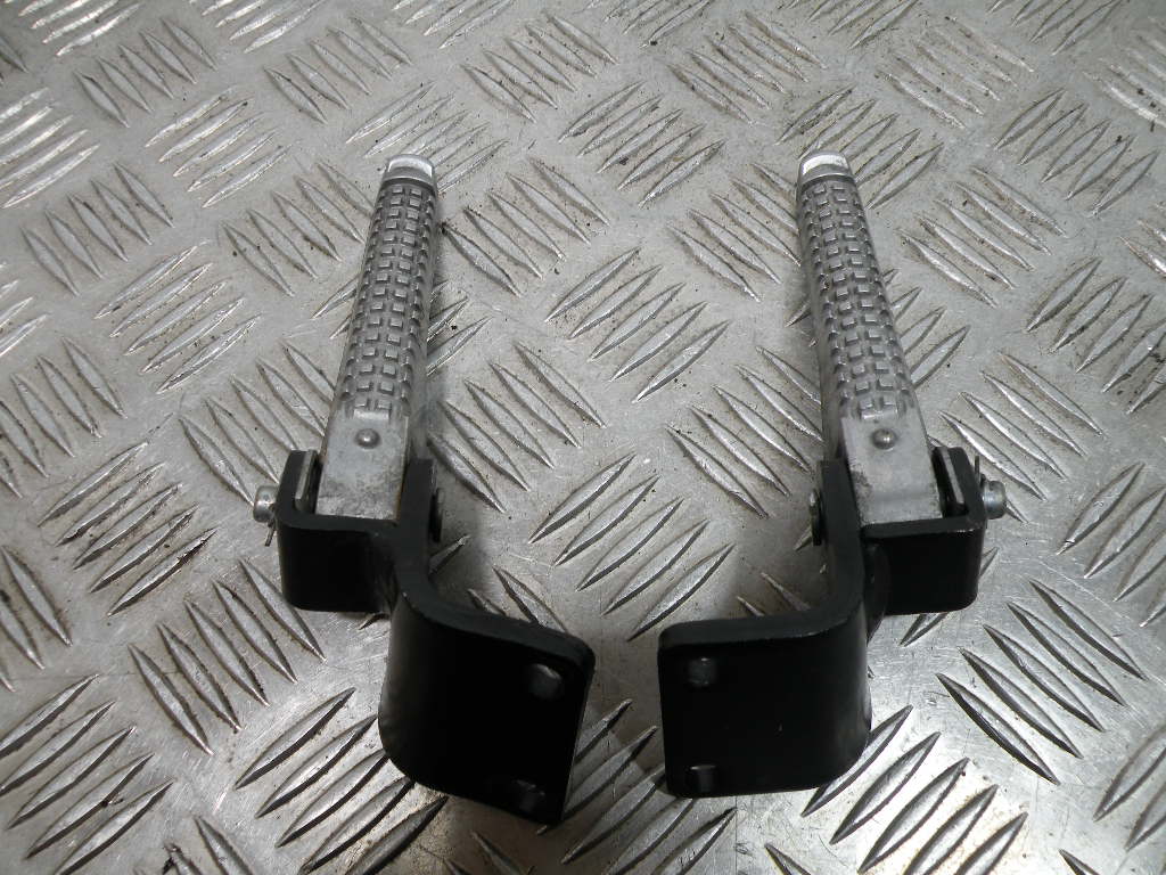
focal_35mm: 27
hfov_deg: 65.3
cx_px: 583
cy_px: 438
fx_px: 909
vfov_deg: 51.4
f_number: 3.2
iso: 64
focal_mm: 4.7
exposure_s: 1/76.8
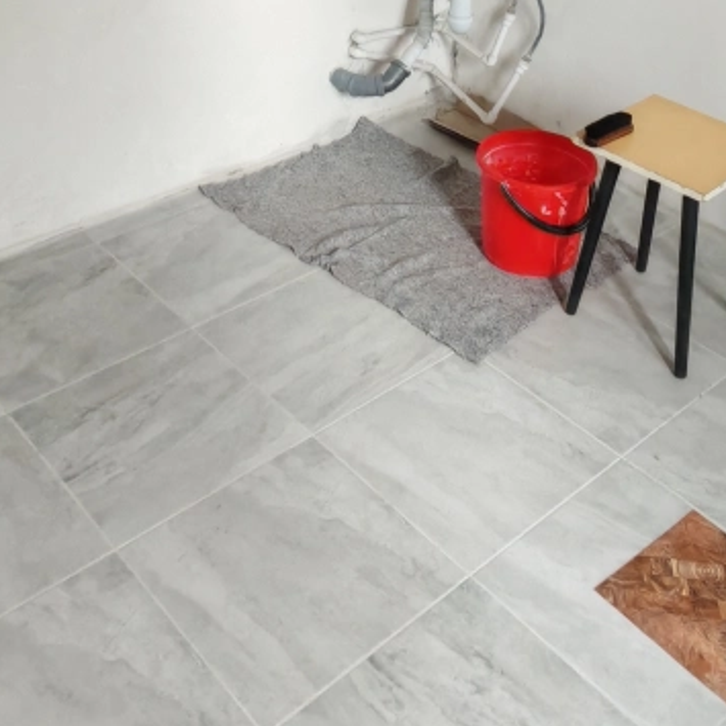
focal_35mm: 50
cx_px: 405
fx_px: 1186
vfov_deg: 28.3
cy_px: -208
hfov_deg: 34.0
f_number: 2.2
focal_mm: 1.96
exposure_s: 1/50
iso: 125
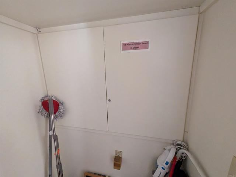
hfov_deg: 106.2
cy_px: 88
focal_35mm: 13
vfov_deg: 89.9
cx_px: 118
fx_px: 89
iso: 1429
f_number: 2.2
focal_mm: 1.54
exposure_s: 1/23.8
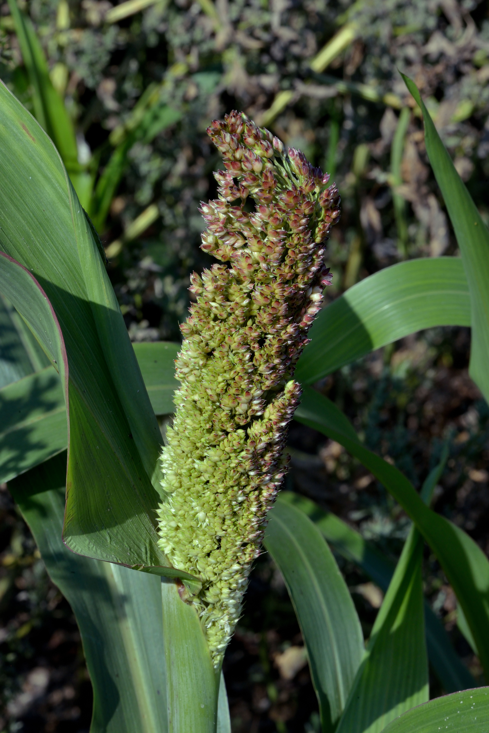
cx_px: 244
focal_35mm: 105
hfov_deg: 13.1
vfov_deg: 19.5
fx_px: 2138
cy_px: 366
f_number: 22
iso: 800
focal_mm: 105
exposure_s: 1/200
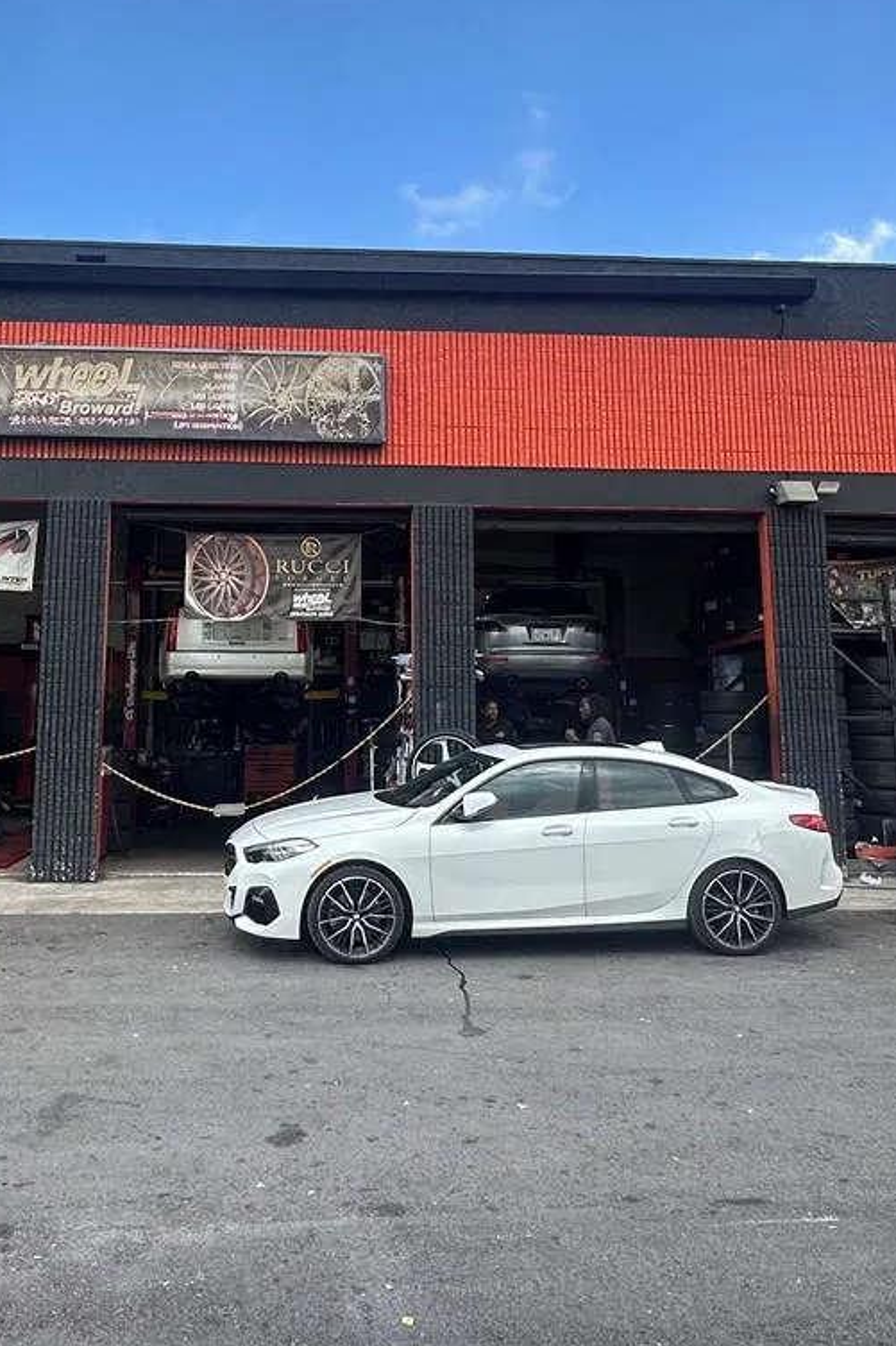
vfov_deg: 59.8
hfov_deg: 41.9
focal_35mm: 31
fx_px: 1158
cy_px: 533
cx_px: 322
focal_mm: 2.22
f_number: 2.2
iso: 40
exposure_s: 1/754
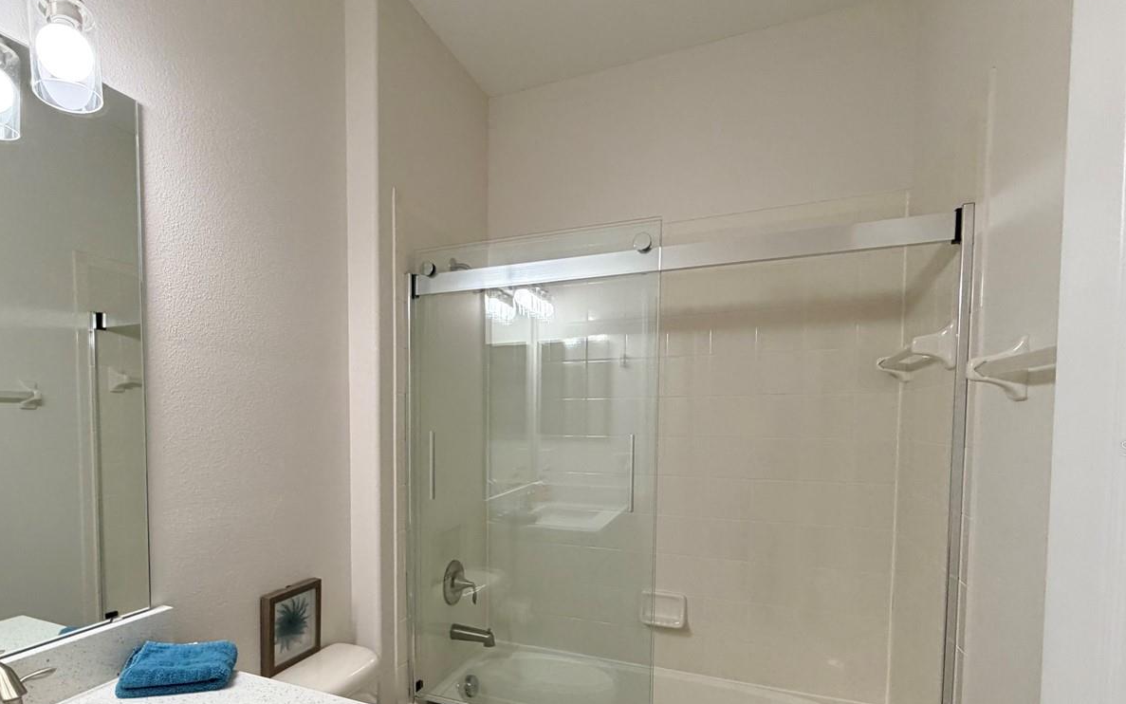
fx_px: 614
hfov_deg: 84.0
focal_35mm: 20
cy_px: 448
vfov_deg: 58.8
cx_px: 452
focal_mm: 2.22
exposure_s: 1/120
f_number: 2.2
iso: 250
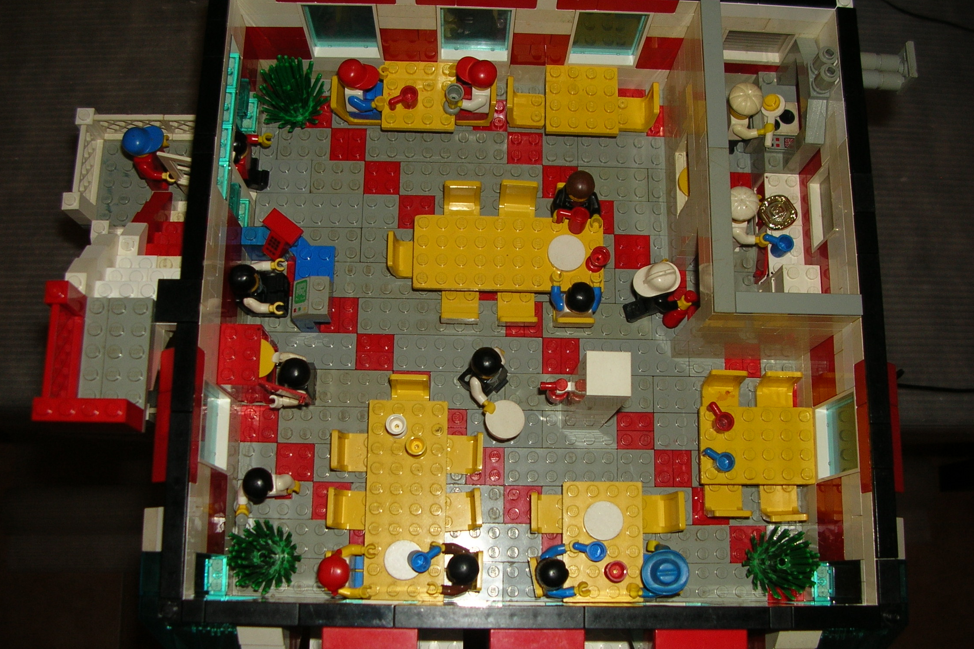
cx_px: 491
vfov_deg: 35.9
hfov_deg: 51.9
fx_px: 1001
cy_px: 351
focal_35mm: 37
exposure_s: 1/60.1
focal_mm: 5.8
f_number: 2.8
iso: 50
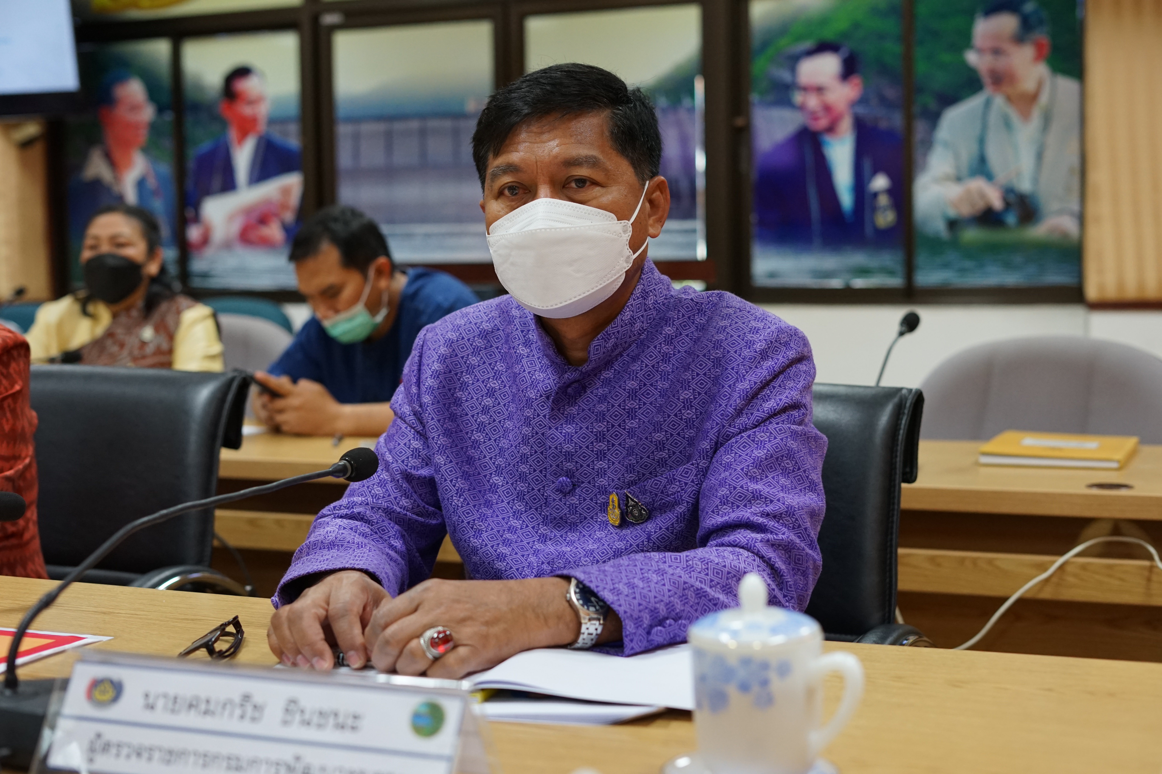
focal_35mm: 50
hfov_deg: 39.6
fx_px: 1614
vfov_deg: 27.0
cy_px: 387
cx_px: 581
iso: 1600
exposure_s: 1/160
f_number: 3.2
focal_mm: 50
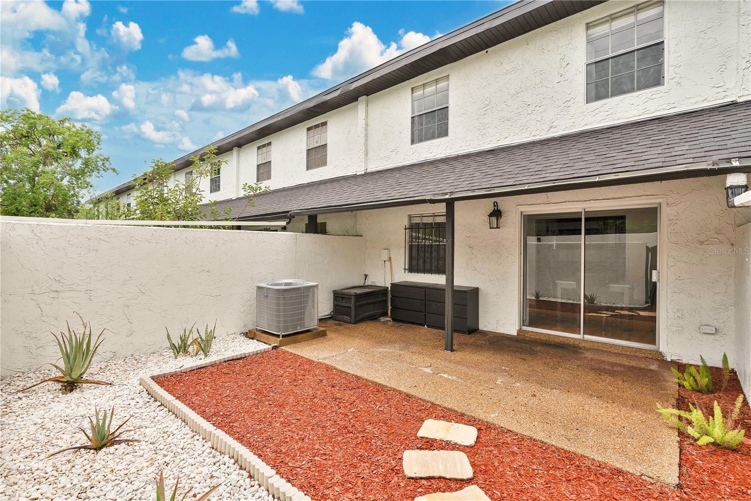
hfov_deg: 96.7
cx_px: 376
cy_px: 250
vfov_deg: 73.7
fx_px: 334
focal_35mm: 16
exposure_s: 1/200
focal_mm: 16
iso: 100
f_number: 8
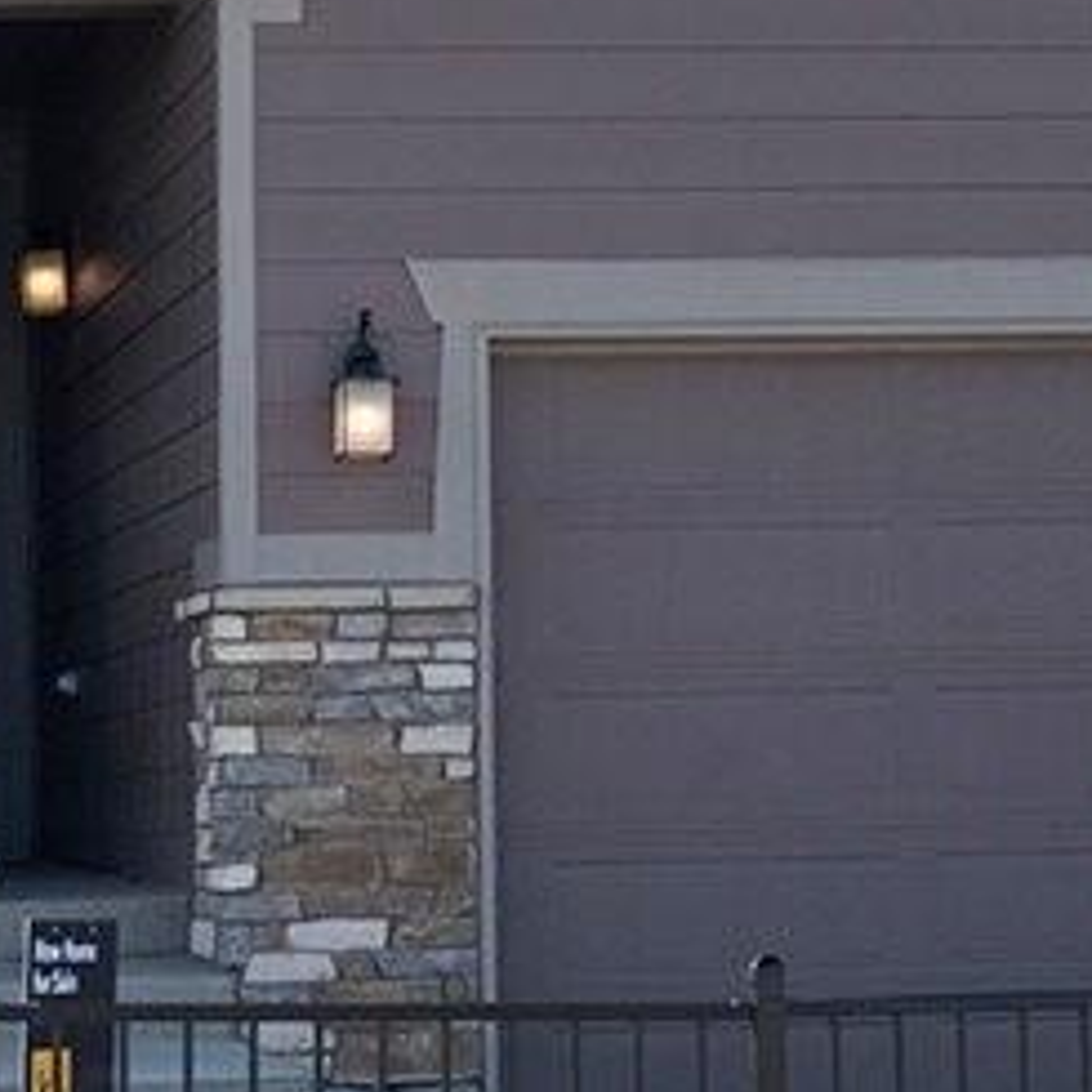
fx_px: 4461
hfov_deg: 13.9
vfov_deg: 13.8
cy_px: 143
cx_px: 330
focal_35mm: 125
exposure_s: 1/250
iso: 400
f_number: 11
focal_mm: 30
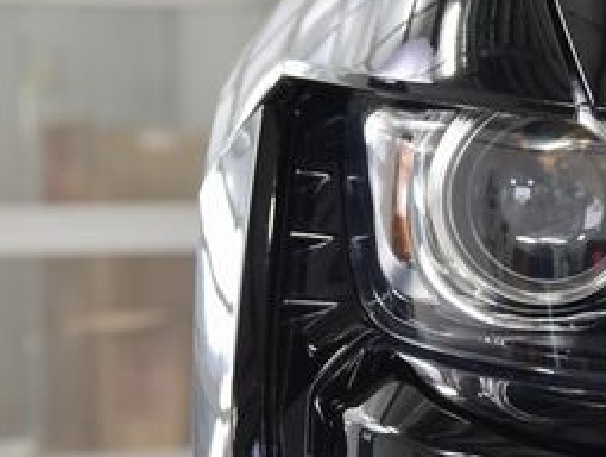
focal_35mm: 253
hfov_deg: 7.8
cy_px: 246
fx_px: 4435
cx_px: 668
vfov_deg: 5.9
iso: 1600
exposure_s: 1/30
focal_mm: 70
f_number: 7.1
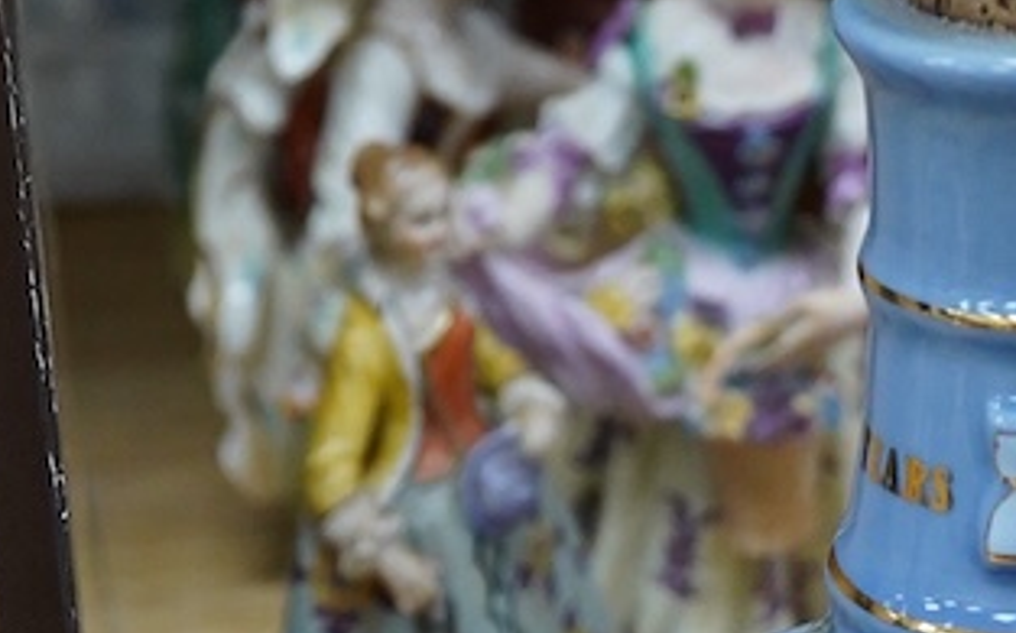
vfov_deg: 7.8
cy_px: 1011
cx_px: 1016
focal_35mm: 165
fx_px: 4565
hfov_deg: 12.5
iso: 2500
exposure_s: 1/200
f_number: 9
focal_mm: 30
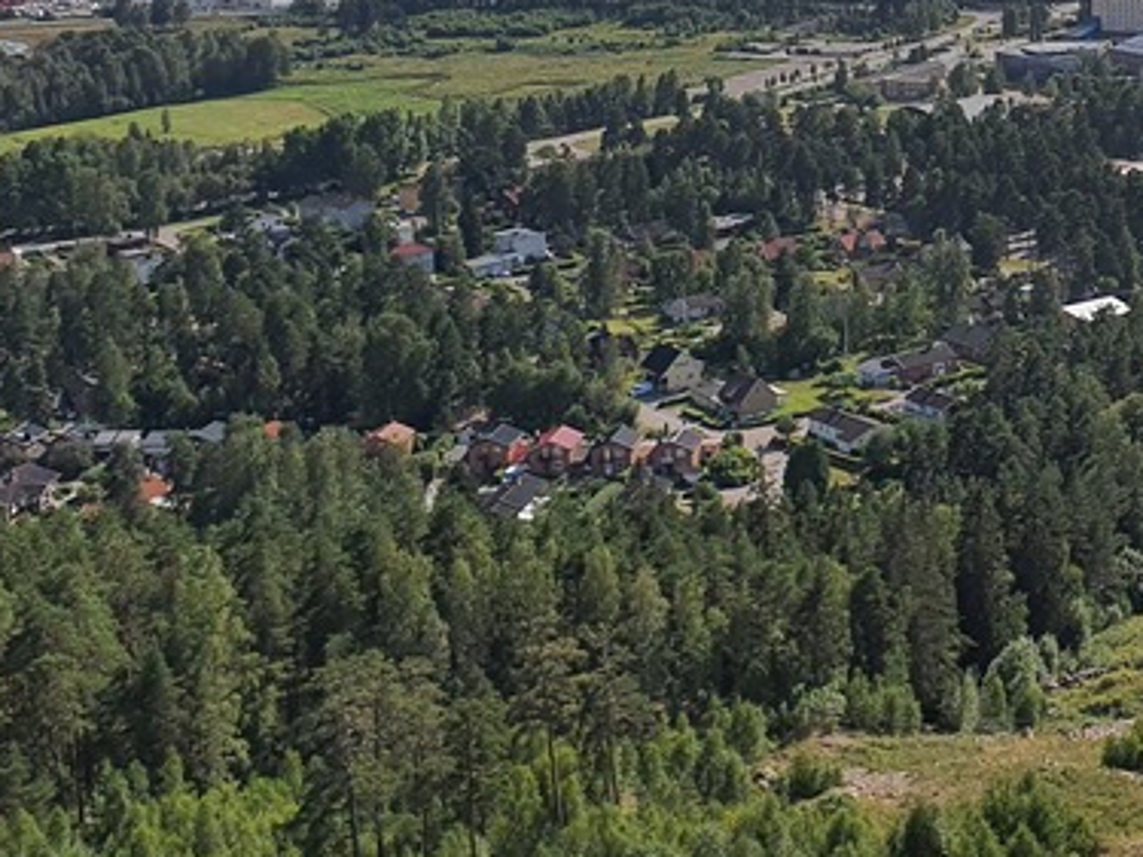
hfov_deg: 25.3
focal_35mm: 71
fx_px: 2344
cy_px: -34
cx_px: 1277
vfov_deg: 20.0
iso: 50
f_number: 2.4
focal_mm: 4.3
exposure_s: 1/2920
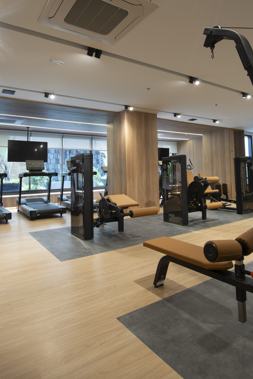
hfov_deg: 54.9
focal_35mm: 23
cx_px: 144
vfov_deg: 75.6
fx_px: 242
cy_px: 161
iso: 200
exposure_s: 1
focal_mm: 16
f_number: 8
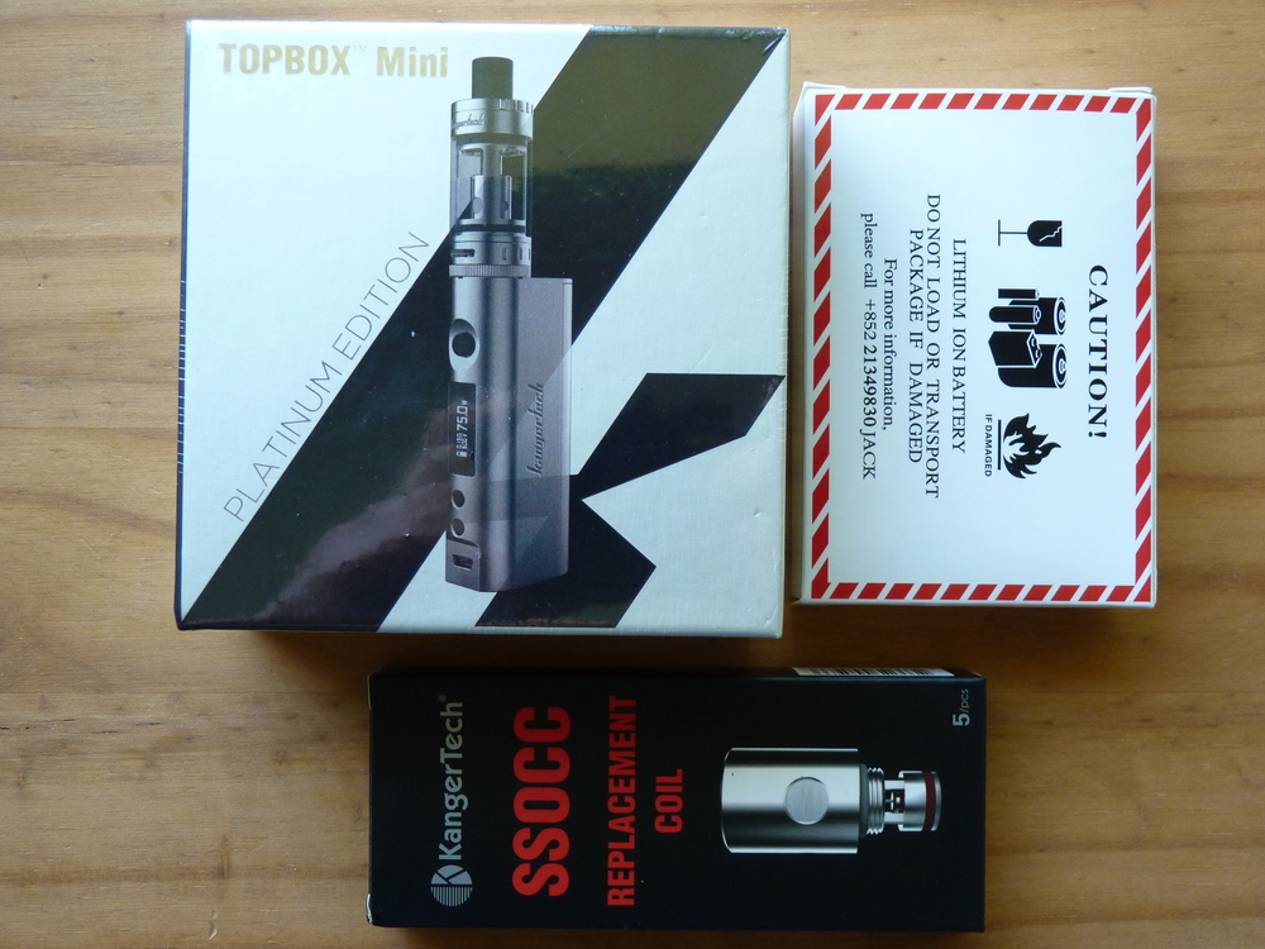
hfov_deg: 41.2
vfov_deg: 31.5
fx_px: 1681
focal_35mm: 46
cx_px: 632
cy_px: 474
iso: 200
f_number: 3.2
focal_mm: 8.2
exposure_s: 1/30
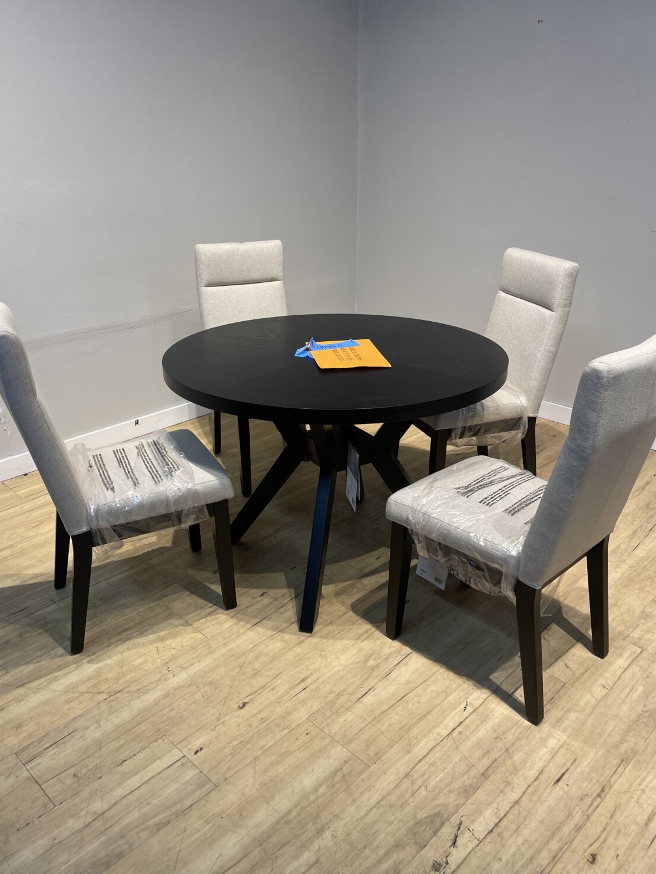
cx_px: 322
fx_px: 708
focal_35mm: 28
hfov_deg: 49.7
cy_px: 415
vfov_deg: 63.4
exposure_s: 1/60
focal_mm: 4.2
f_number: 1.6
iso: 80
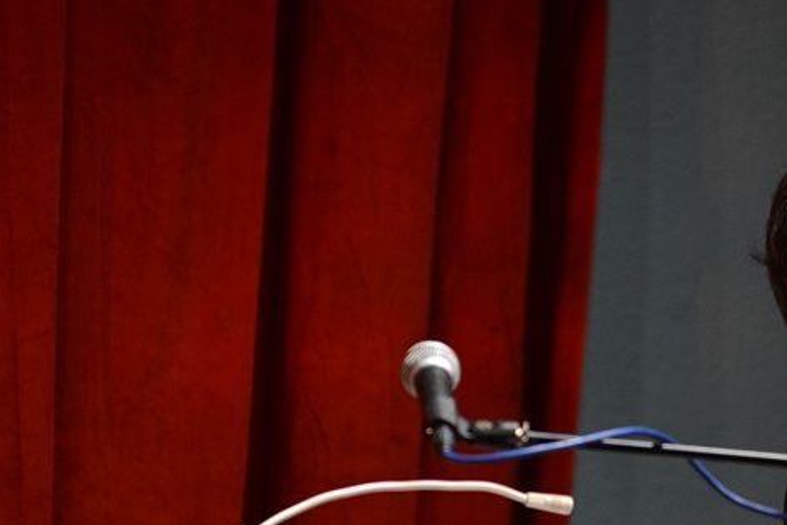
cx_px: 656
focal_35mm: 380
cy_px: 395
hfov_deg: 5.4
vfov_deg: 3.6
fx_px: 8307
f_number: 3.5
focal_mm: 200
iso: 1600
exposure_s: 1/100
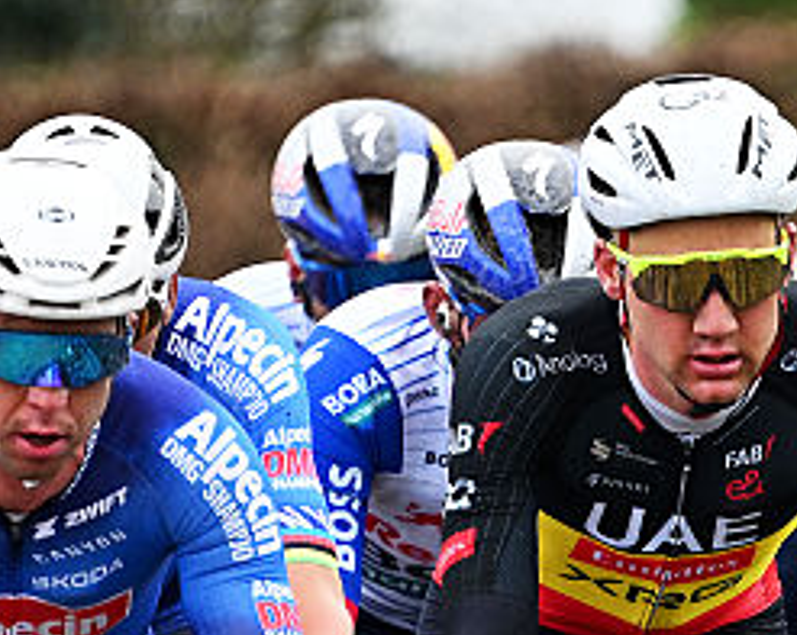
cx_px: 720
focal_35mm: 1021
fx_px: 24055
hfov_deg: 1.9
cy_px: 857
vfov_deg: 1.5
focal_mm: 175
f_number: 3.2
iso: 500
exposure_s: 1/1600
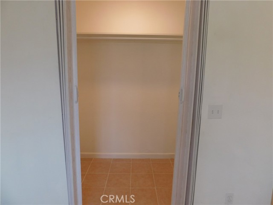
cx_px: 136
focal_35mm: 23
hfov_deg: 73.9
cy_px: 102
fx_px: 181
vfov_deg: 58.9
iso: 125
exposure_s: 1/40
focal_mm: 4
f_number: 3
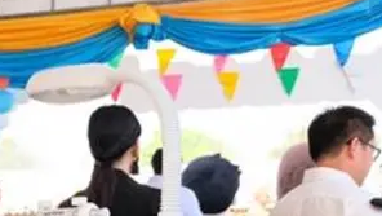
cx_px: -67
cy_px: 234
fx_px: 922
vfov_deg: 13.1
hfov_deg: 21.8
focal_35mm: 91
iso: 400
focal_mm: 22.2
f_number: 4
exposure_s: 1/280
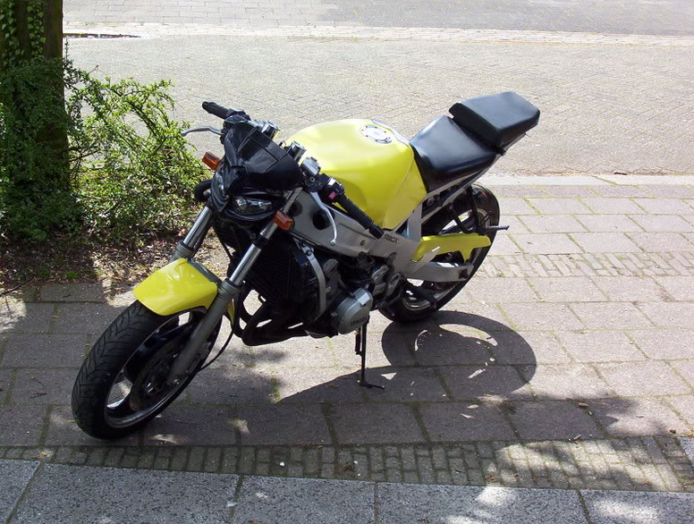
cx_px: 338
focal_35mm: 68
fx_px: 1367
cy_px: 258
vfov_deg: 21.7
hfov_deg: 28.5
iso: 100
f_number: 3.26
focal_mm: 8.74
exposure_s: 1/813
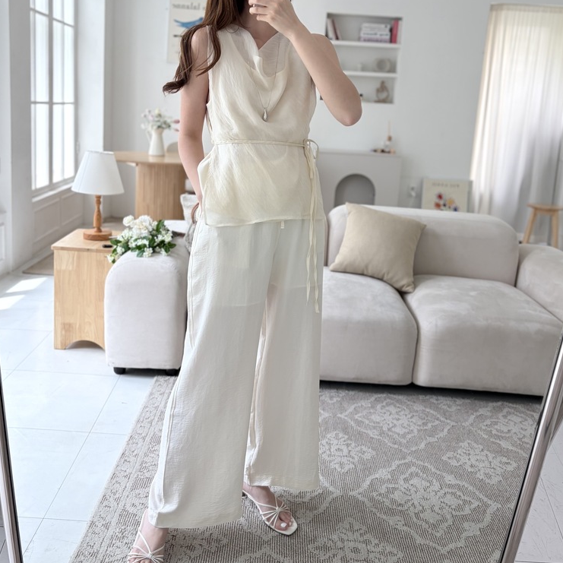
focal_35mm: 31
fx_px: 570
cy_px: 213
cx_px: 280
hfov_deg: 52.5
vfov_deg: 52.0
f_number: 1.6
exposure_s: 1/173
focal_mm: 5.96
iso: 50
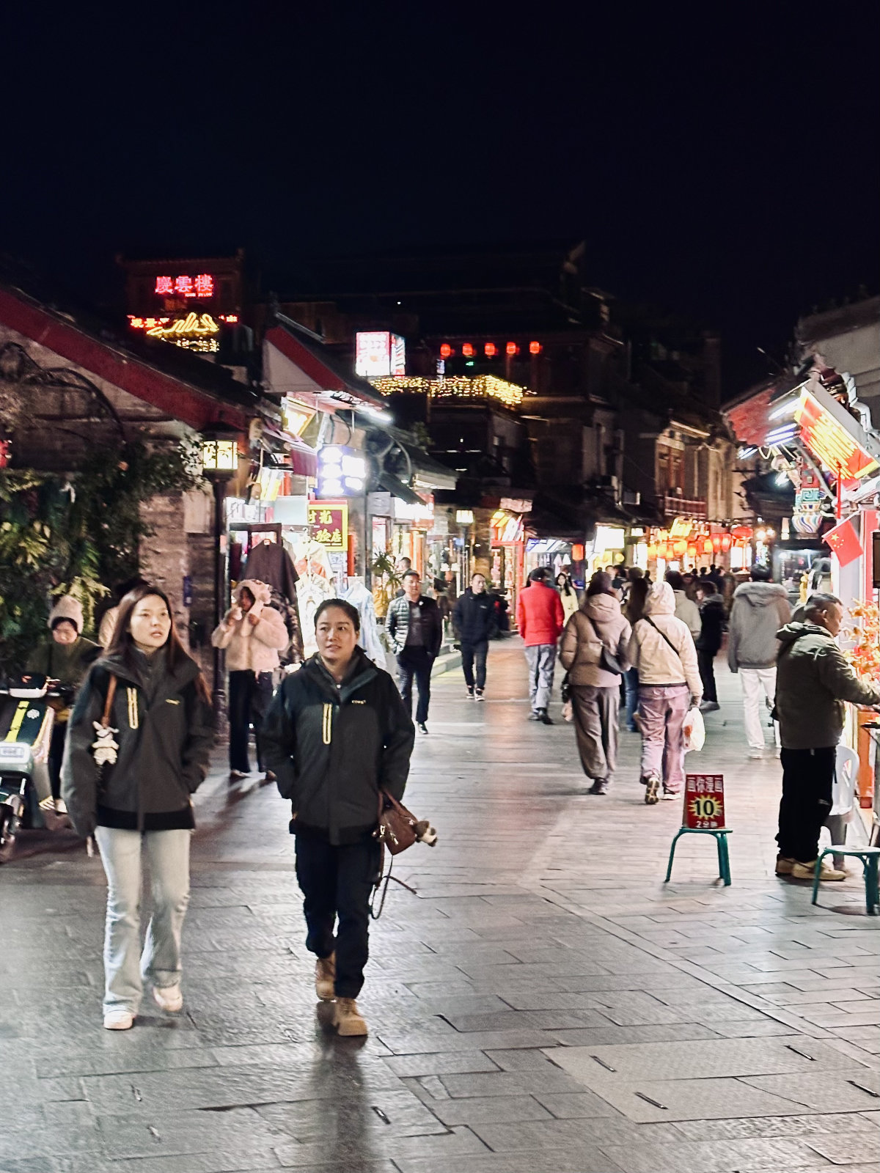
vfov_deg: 39.7
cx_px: 440
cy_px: 586
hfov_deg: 30.3
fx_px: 1627
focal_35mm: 48
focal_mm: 6.9
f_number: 1.8
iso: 250
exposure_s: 1/33
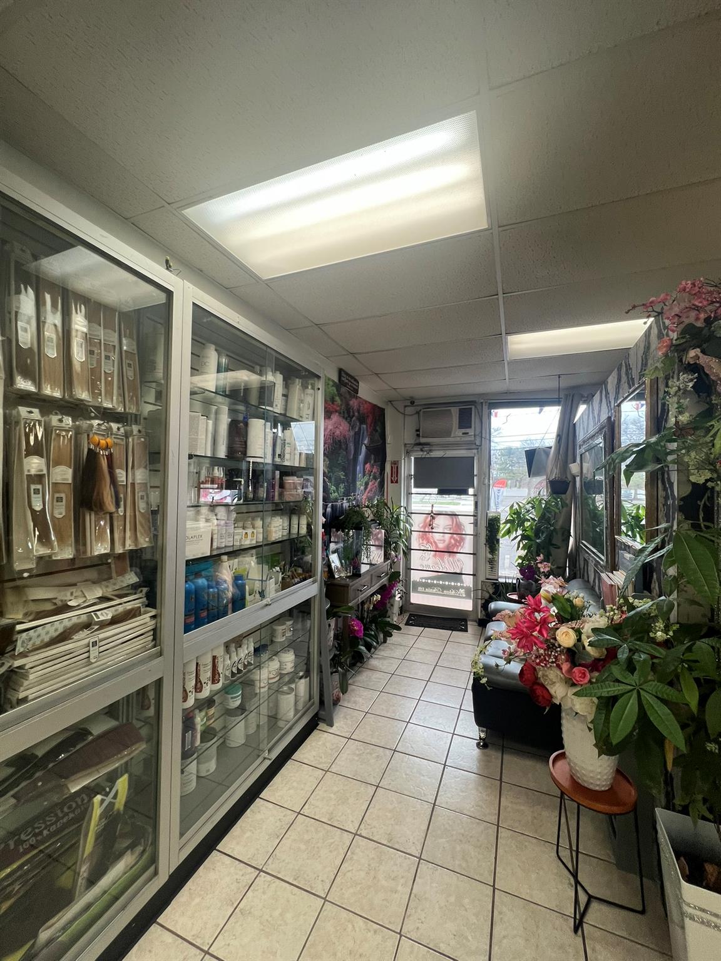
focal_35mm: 13
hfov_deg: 89.9
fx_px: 361
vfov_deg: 106.2
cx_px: 360
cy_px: 480
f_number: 1.8
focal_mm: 1.57
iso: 100
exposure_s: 1/120
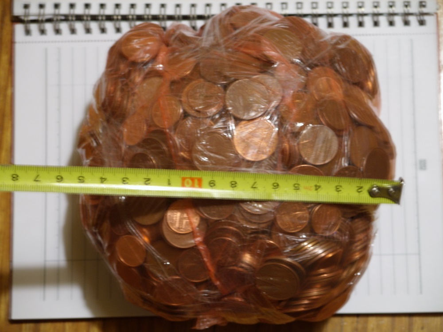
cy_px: 166
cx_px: 222
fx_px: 1446
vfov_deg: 13.1
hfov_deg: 17.4
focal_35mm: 113
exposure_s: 1/2.5
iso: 50
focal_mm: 23.31
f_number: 3.6
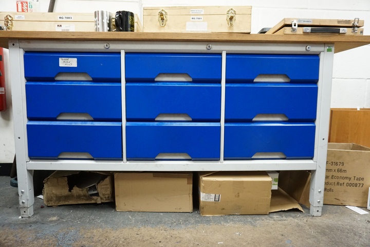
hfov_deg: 73.7
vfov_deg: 53.1
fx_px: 247
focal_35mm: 24
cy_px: 124
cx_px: 185
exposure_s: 1/160
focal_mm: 16
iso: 2000
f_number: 3.5
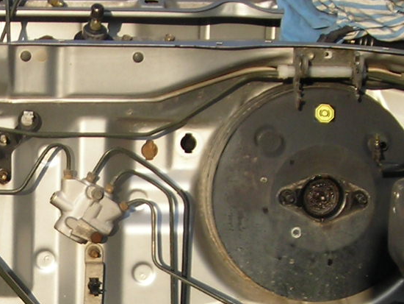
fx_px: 2043
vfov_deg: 8.4
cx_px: -54
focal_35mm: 175
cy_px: 333
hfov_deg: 11.1
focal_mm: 7.8
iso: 50
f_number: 3.4
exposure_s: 1/392
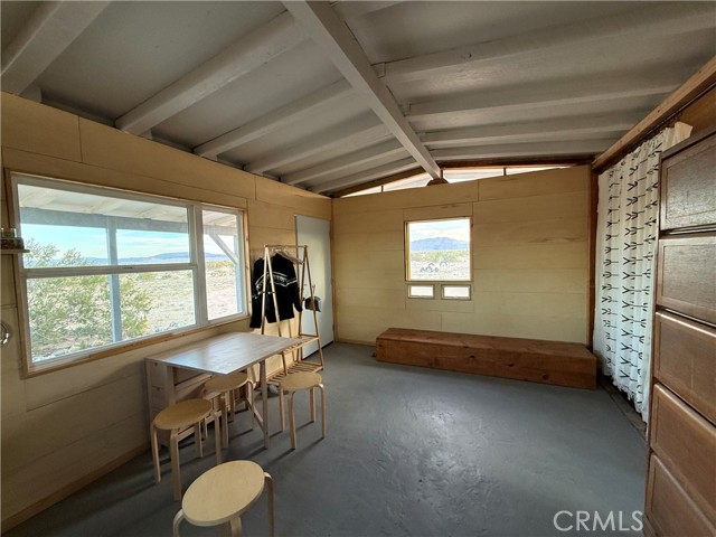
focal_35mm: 14
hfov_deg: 102.1
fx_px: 290
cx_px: 358
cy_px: 268
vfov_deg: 85.7
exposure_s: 1/99
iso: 200
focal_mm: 2.22
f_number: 2.2
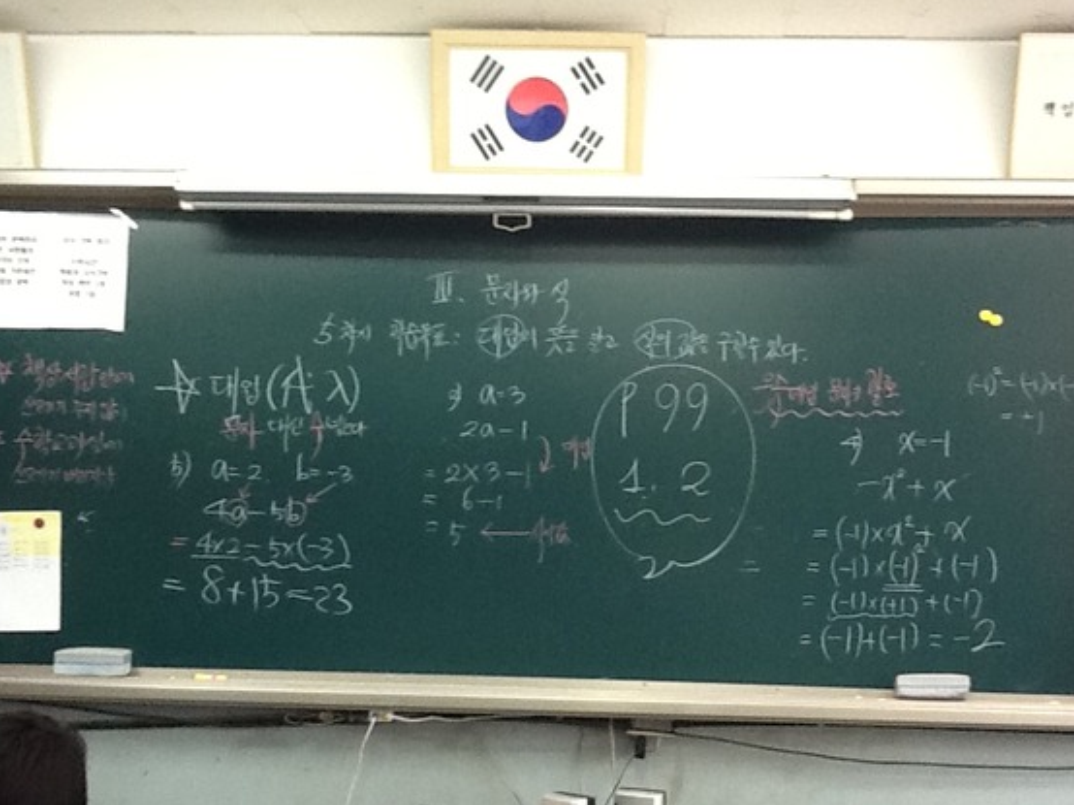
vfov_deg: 38.6
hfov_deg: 50.2
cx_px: 553
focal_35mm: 37
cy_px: 435
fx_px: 1147
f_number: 2.4
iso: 125
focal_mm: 2.03
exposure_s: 1/30
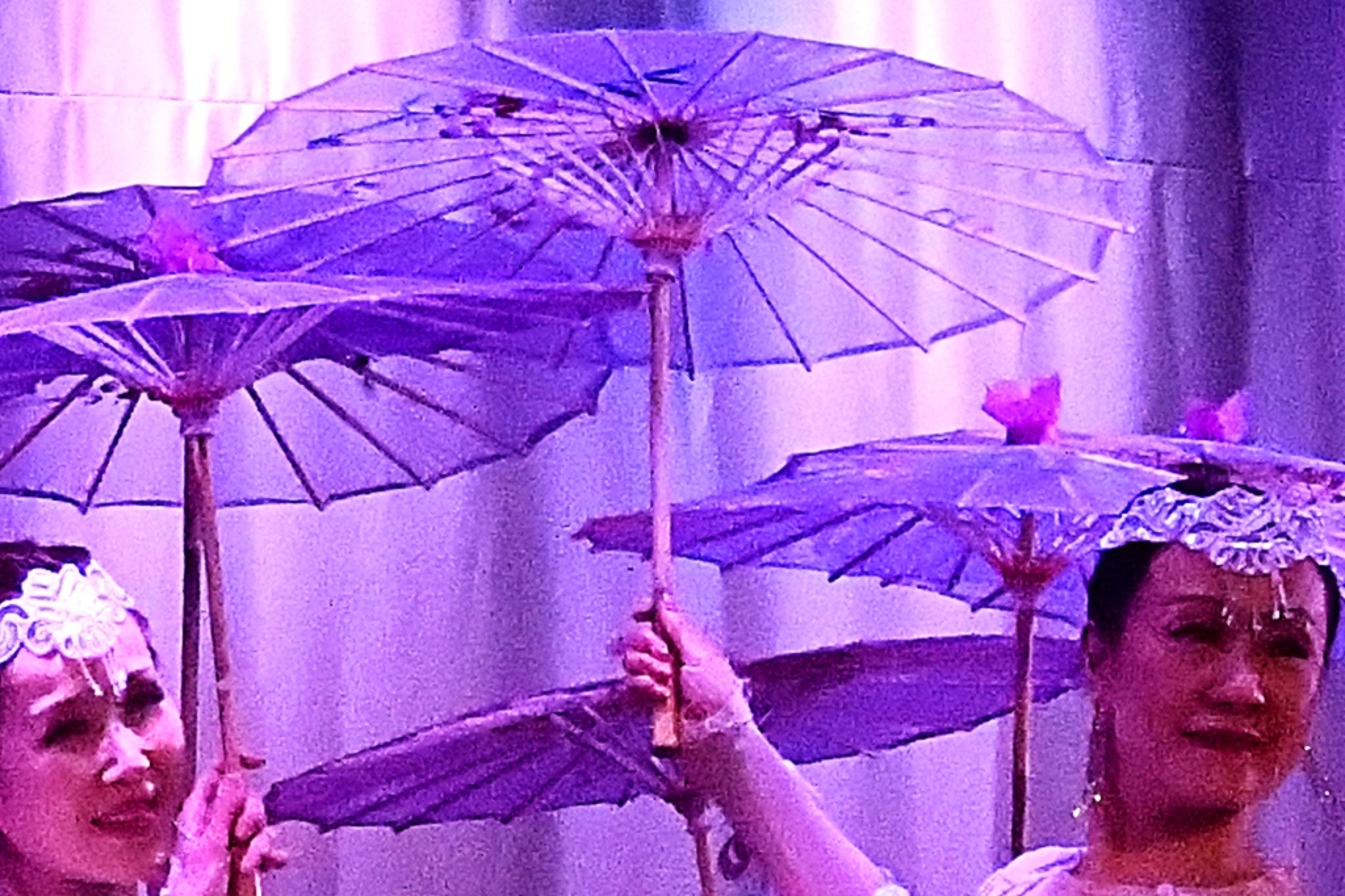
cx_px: 667
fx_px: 5826
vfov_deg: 8.6
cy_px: 1247
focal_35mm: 156
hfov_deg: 13.2
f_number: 16
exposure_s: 1/500
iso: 16000
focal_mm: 40
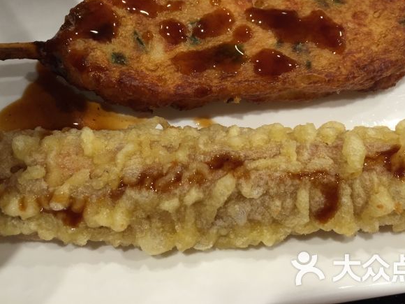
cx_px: 222
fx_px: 409
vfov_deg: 40.5
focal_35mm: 35
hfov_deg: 52.5
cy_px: 121
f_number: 2.2
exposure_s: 1/33
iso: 125
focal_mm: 4.15
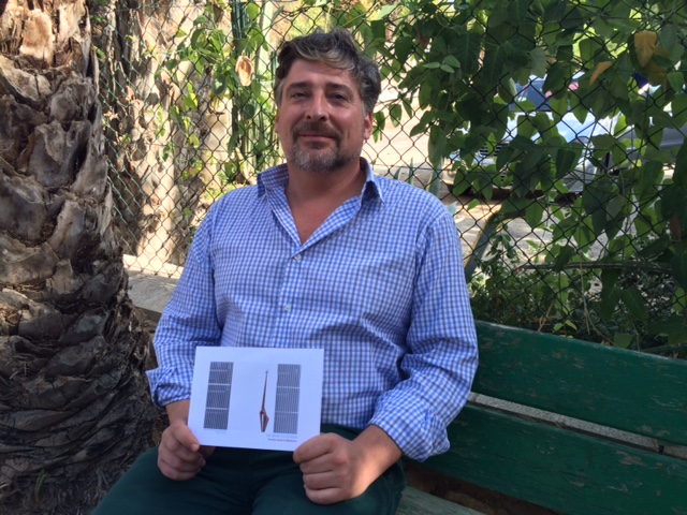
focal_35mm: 29
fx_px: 576
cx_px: 344
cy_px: 258
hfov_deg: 61.7
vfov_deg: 48.2
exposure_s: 1/304
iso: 32
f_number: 2.2
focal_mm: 4.15
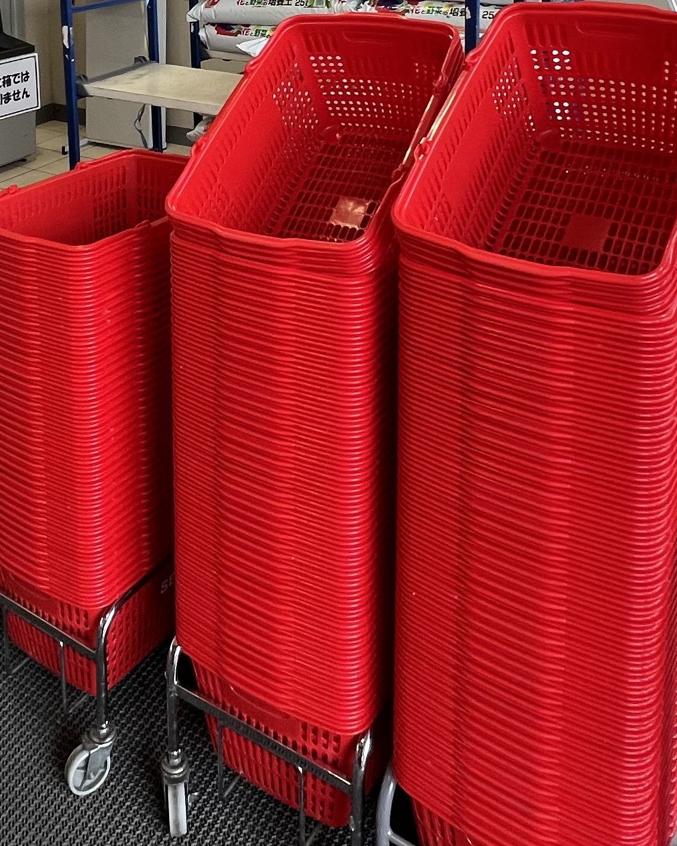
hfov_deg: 40.8
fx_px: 902
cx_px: 241
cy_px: -5
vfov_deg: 43.0
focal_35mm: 36
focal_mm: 1.57
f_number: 1.8
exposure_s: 1/99
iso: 100
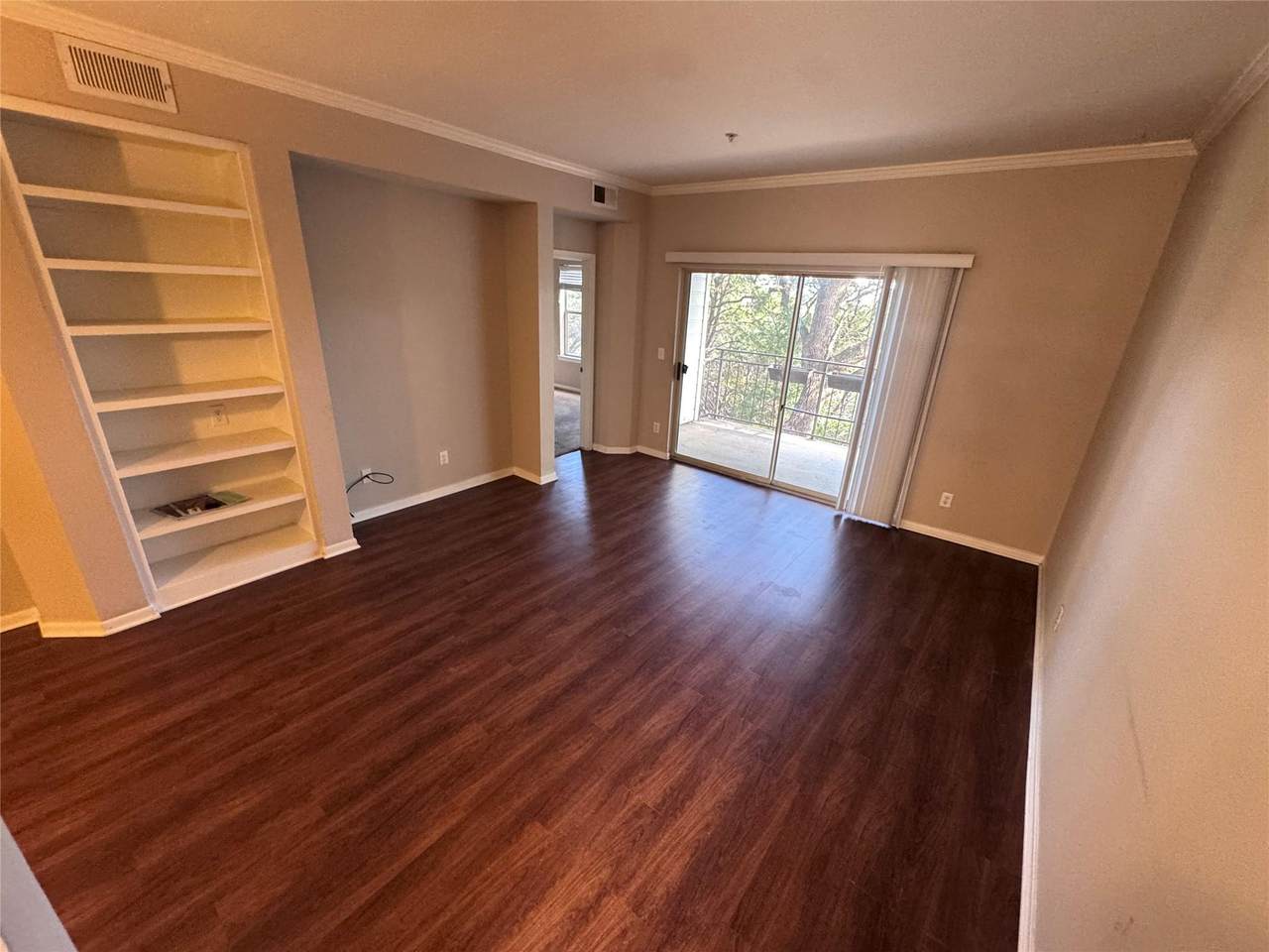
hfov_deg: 102.1
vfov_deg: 85.7
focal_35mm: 14
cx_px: 634
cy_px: 476
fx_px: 513
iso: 500
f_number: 2.2
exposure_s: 1/60
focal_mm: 2.22
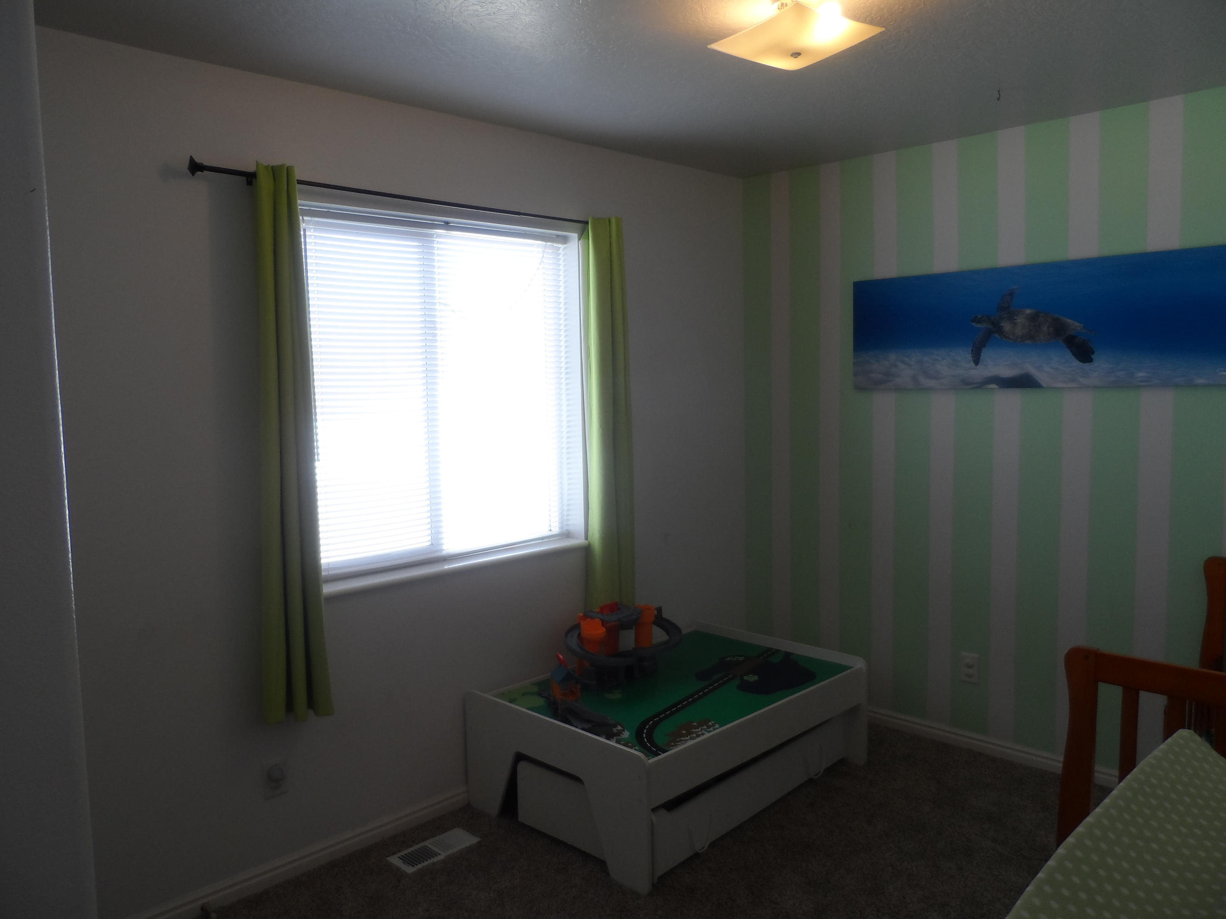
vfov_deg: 56.8
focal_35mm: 24
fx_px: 850
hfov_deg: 71.6
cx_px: 613
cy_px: 460
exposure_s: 1/45
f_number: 3.2
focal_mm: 4
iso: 80
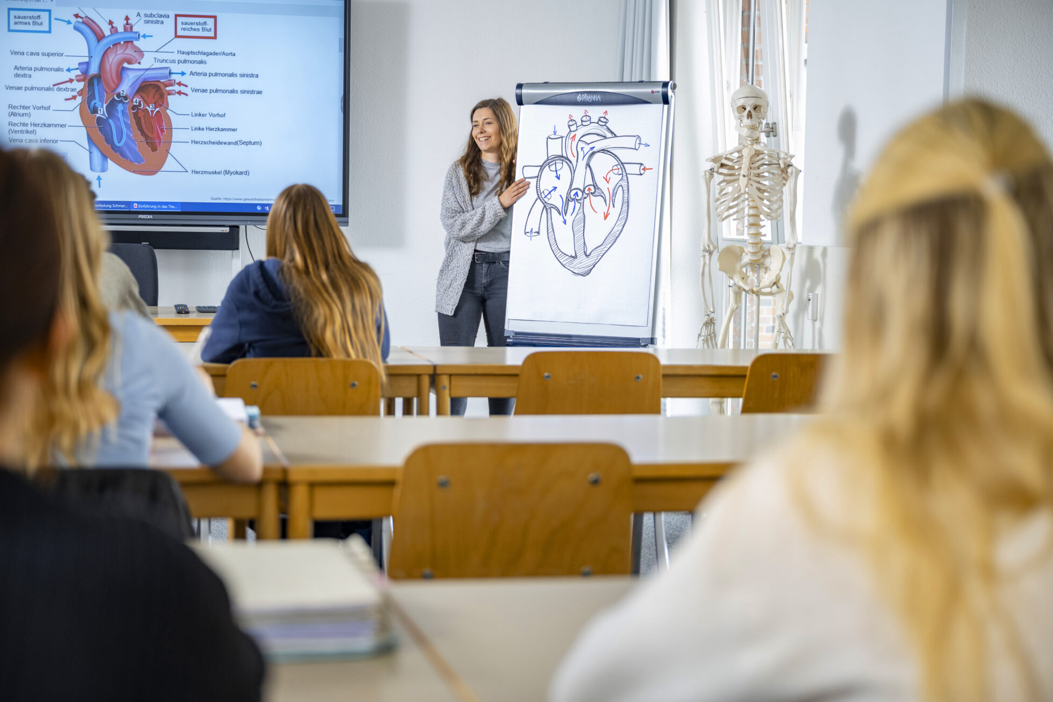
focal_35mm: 61
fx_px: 1784
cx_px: 519
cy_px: 354
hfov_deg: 32.9
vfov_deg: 22.3
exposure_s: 1/200
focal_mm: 60
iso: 500
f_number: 2.8
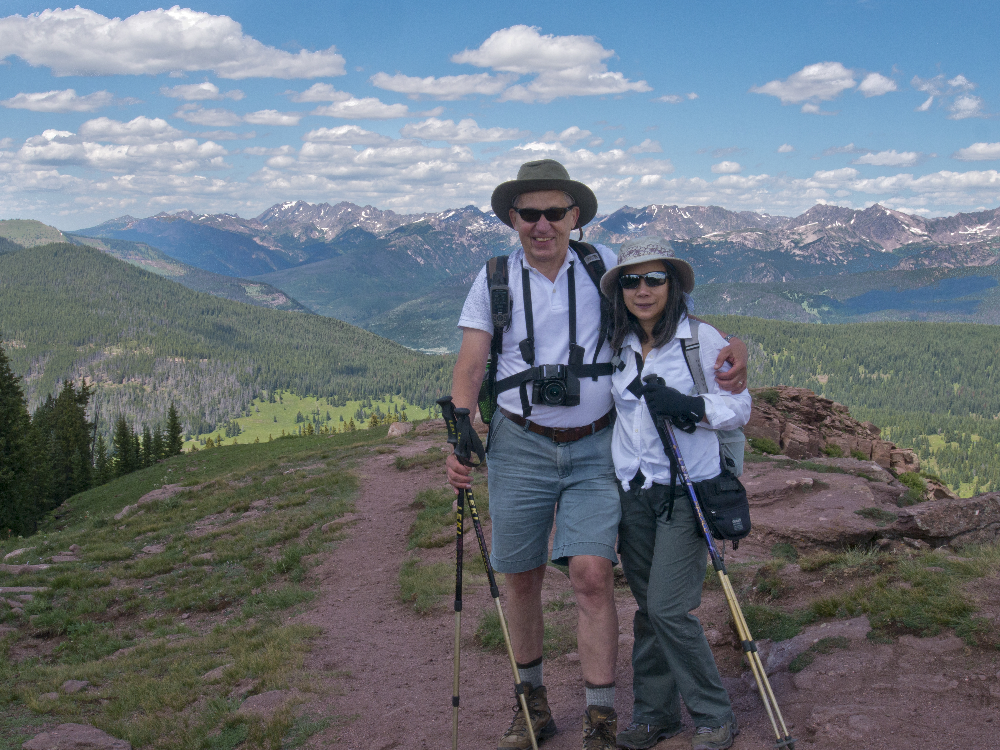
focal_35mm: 44
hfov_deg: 42.9
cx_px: 500
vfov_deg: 32.9
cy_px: 375
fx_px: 1271
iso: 200
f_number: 16
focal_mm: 22
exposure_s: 1/100
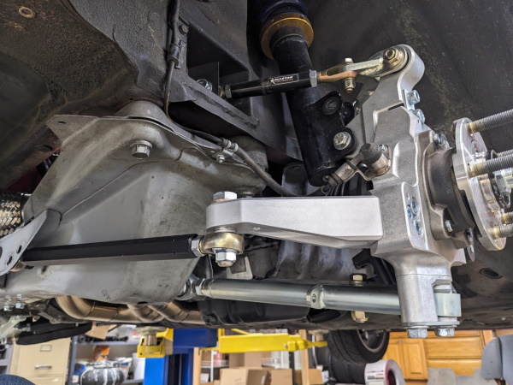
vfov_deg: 51.4
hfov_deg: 65.3
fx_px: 400
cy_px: 192
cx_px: 256
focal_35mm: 27
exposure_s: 1/24
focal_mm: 4.38
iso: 96
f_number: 1.73
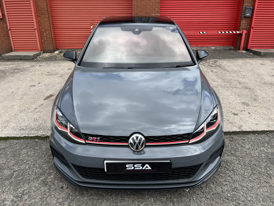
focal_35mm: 26
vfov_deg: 53.1
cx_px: 137
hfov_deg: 67.3
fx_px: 206
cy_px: 103
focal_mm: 5.7
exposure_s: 1/2208
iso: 50
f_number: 1.5
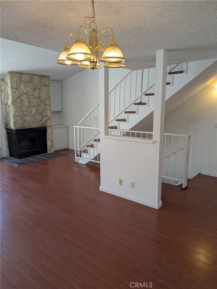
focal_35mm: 25
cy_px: 144
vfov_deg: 69.4
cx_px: 108
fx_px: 209
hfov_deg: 54.9
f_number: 1.89
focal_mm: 5.43
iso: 67
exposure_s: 1/120
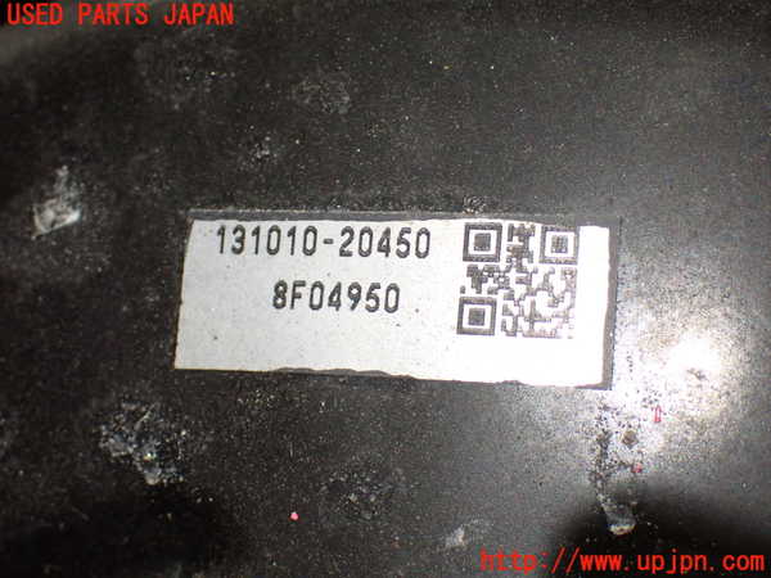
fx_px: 1581
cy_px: 289
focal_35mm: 71
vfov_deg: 20.7
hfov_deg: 27.4
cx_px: 386
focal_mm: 12.73
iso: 800
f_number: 3.9
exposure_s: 1/60
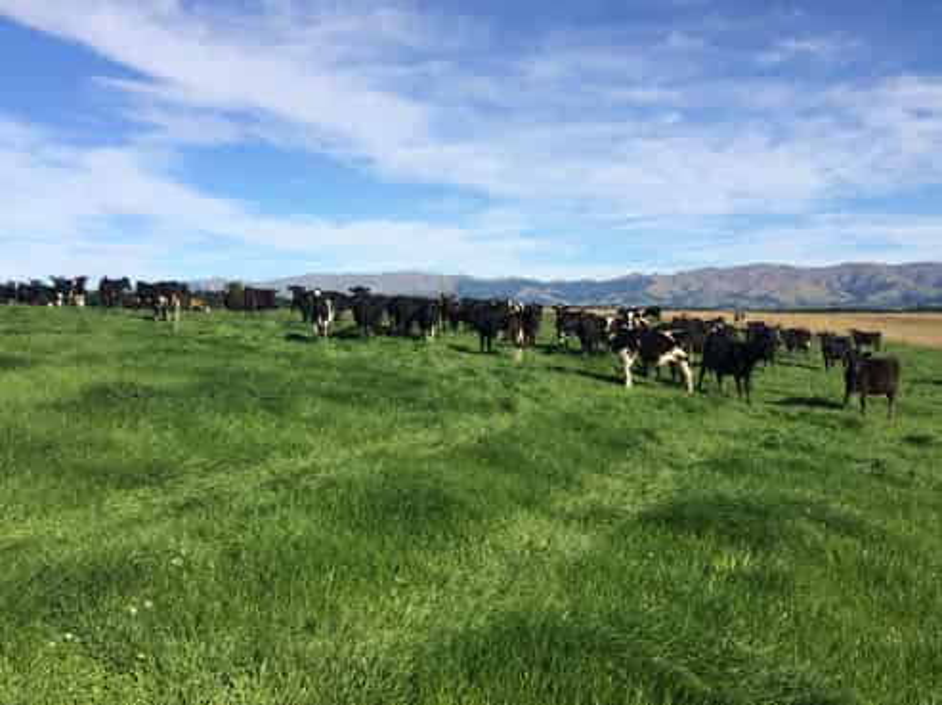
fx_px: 789
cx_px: 471
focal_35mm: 29
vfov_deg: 48.2
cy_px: 352
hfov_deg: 61.7
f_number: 2.2
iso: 32
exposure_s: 1/2415
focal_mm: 4.15
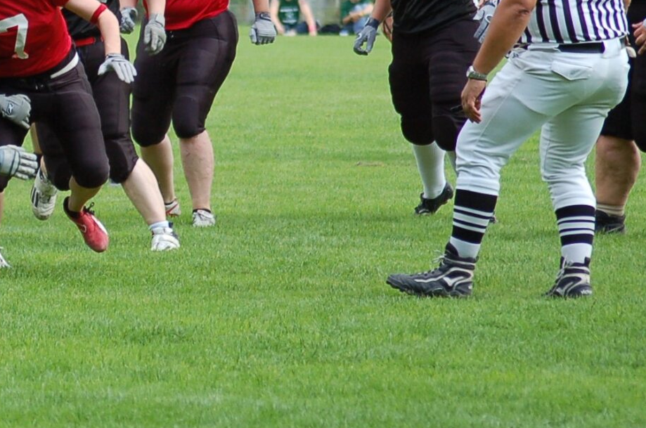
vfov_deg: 3.2
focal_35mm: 431
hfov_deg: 4.8
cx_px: -69
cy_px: 32
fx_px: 7719
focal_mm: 120
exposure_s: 1/640
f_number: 4.2
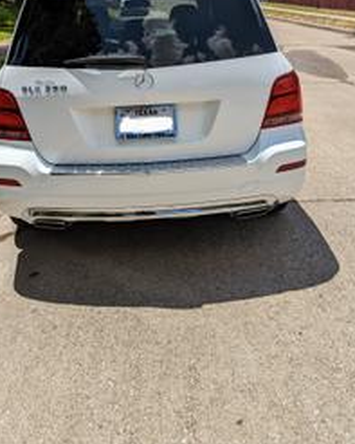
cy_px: 110
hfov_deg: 41.0
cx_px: 141
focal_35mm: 36
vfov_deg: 48.3
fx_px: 473
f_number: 1.85
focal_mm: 6.81
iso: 38
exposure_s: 1/2571
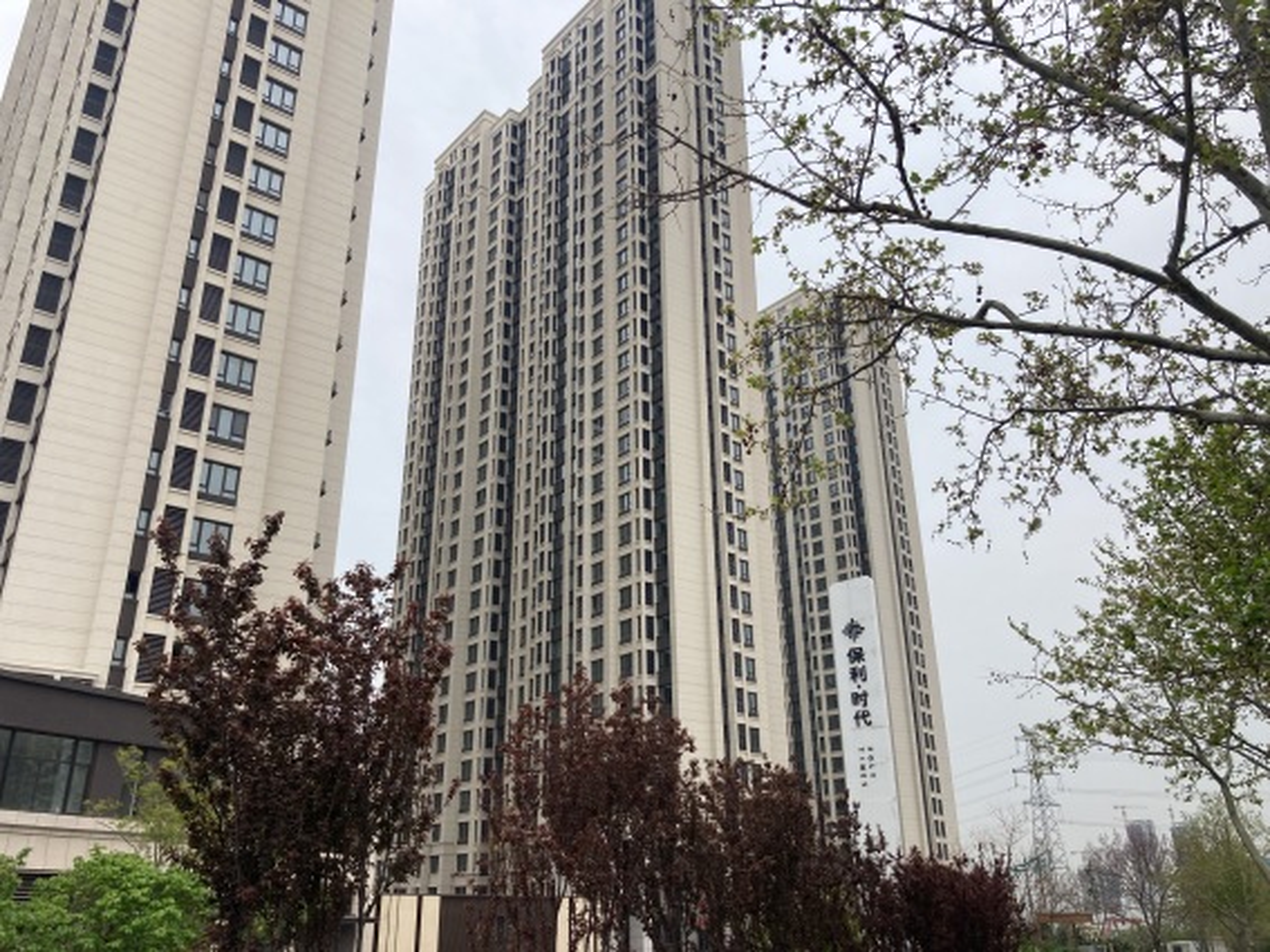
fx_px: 1027
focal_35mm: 28
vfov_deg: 49.7
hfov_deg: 63.5
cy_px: 476
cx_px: 635
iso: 20
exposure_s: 1/1429
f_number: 1.8
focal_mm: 3.99
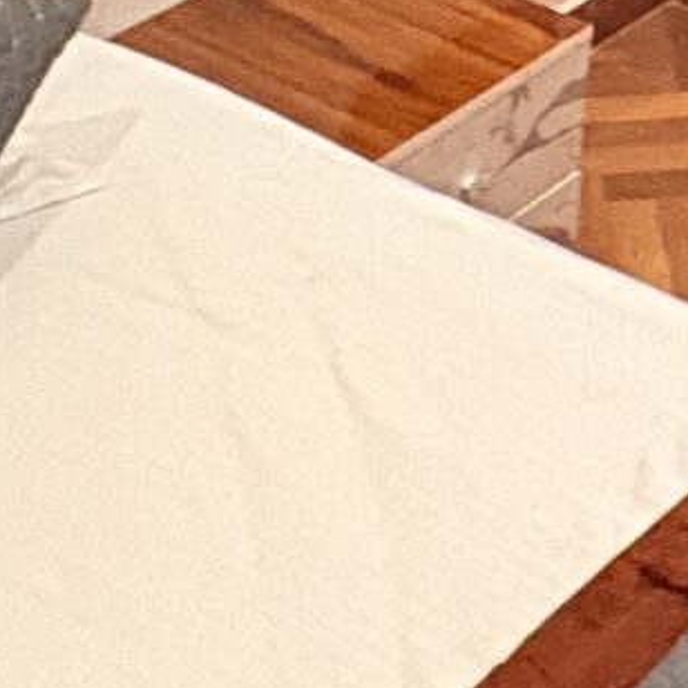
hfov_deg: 15.3
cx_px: 1099
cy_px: -728
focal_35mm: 103
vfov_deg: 14.0
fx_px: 2316
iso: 640
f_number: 2.2
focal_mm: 2.22
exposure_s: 1/50
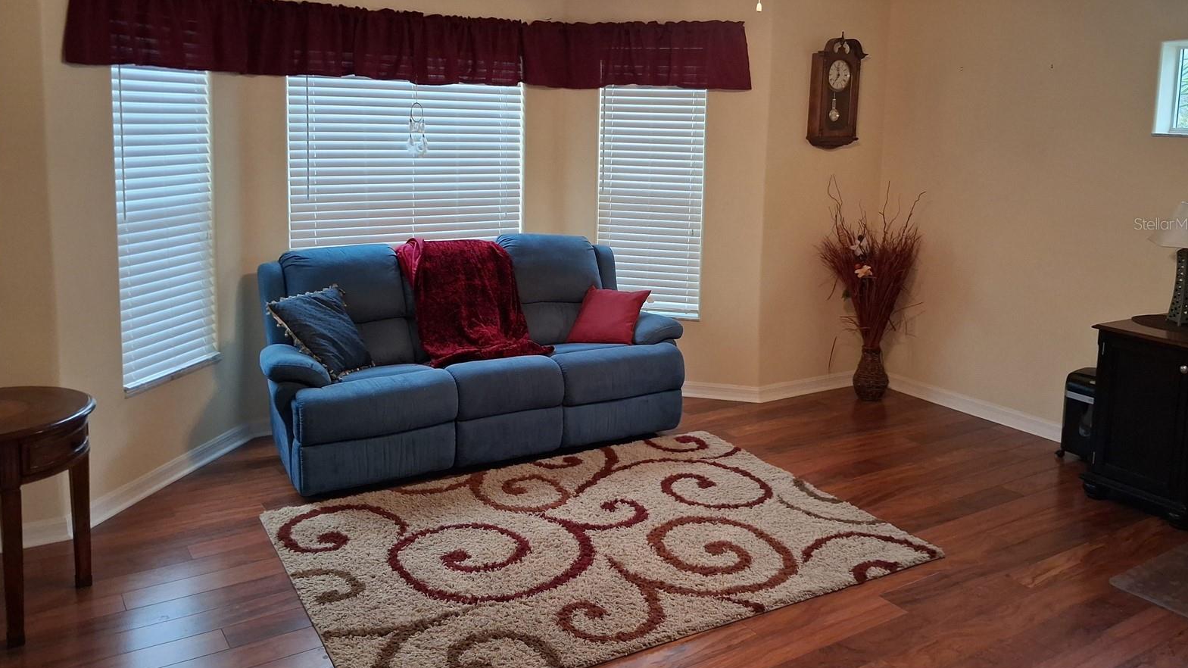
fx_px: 945
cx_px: 600
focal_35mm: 30
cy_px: 223
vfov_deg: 38.5
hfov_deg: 64.3
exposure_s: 1/100
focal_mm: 4
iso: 250
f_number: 1.8
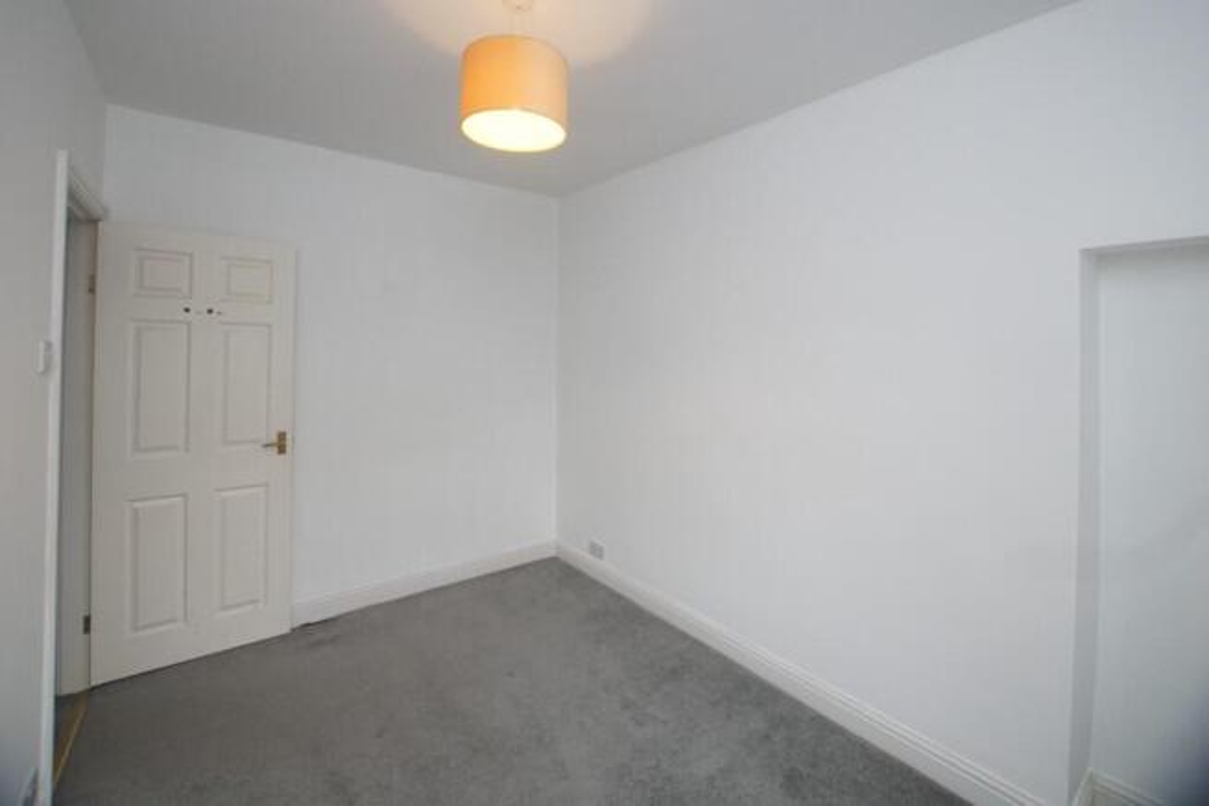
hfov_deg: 100.4
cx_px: 604
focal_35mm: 15
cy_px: 403
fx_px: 504
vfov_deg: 77.4
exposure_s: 1/160
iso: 1000
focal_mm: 10
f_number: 4
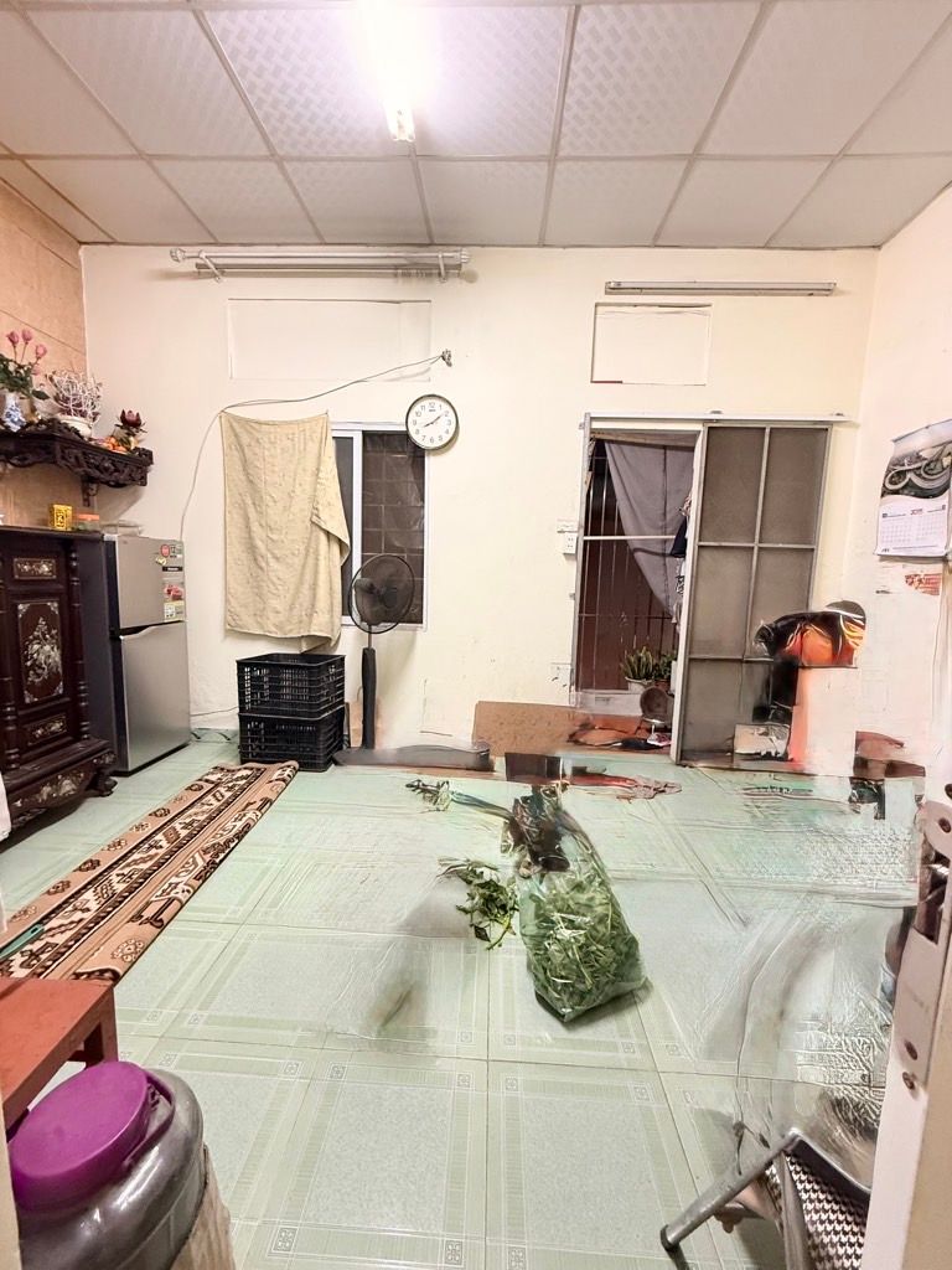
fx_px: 513
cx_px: 476
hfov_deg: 85.7
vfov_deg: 102.1
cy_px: 635
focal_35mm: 14
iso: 500
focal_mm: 2.22
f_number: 2.2
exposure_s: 1/50
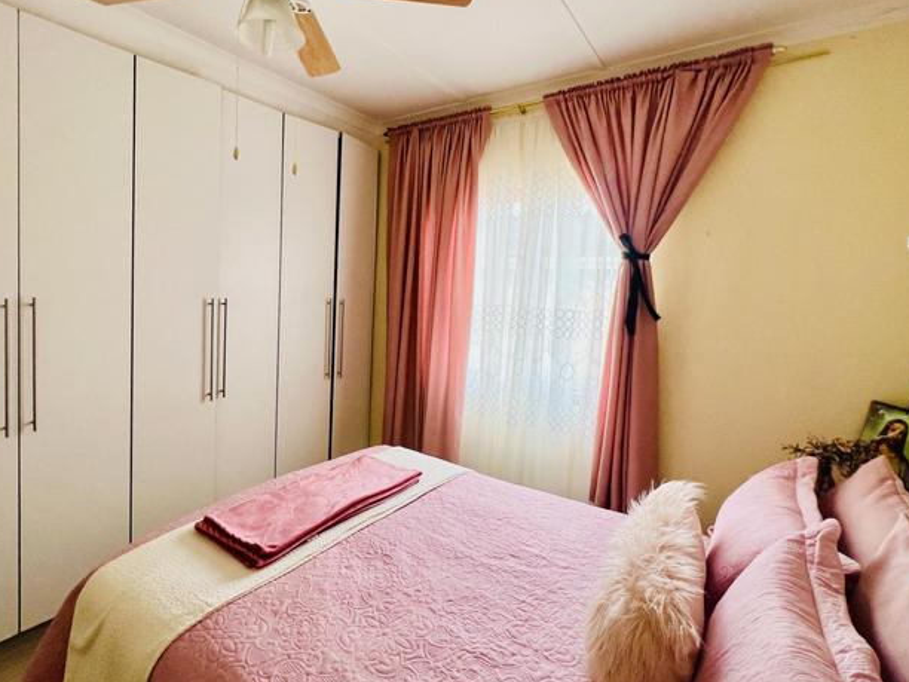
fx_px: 446
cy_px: 311
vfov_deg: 74.6
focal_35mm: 17
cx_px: 383
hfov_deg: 90.3
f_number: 1.8
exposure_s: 1/99
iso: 64
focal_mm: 1.57
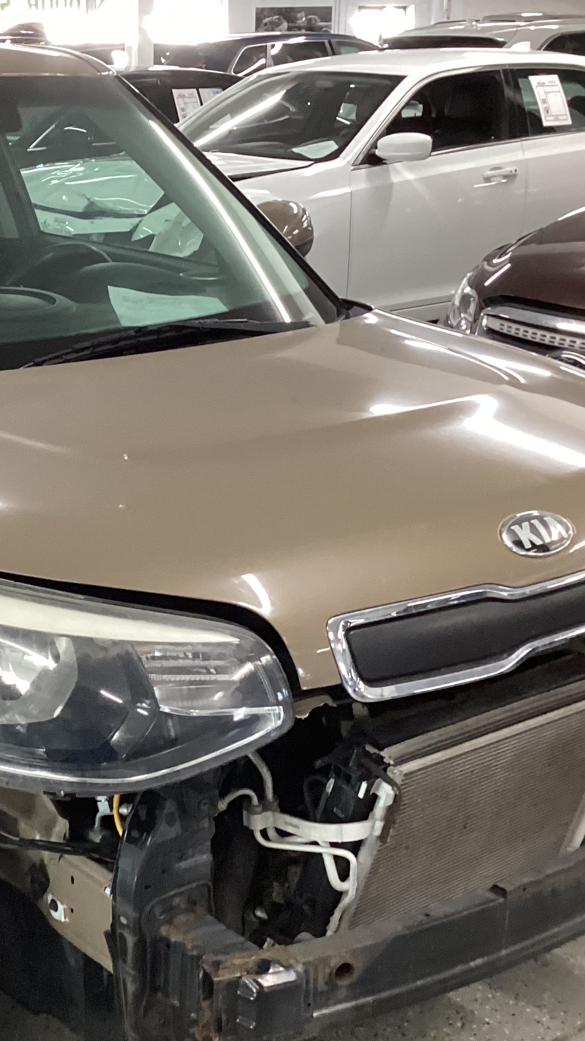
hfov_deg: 20.8
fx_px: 1545
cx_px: 23
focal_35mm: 56
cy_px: 562
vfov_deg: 37.2
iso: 250
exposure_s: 1/60
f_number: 2.4
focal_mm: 3.3
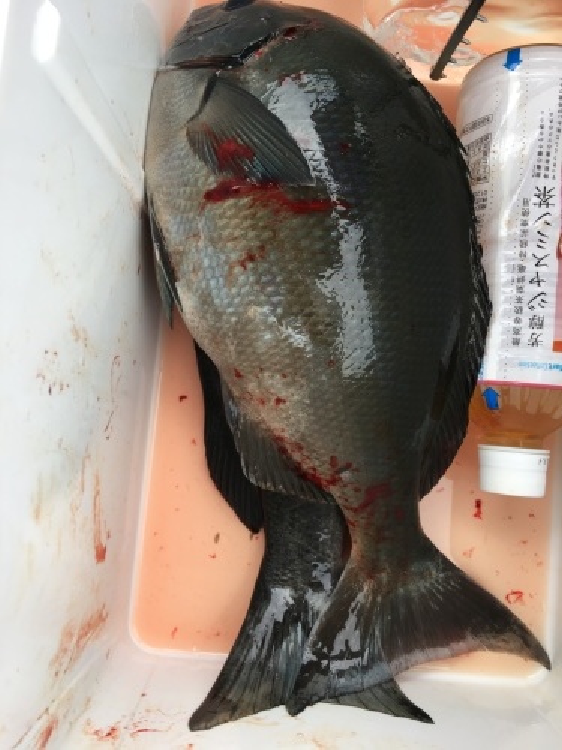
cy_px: 375
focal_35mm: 29
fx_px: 628
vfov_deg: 61.7
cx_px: 281
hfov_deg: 48.2
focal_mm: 4.15
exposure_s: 1/120
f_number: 2.2
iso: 25
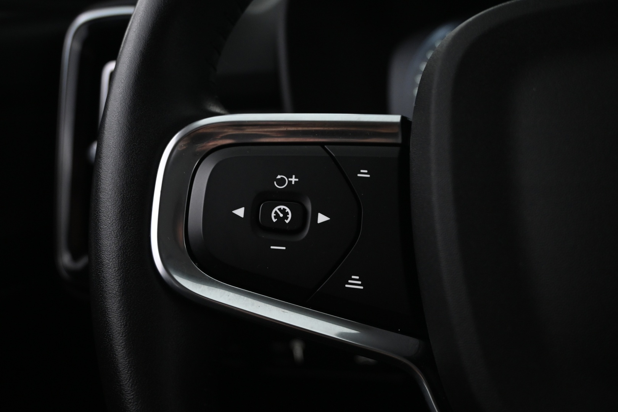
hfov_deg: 55.1
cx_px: 309
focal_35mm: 34
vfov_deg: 38.4
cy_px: 206
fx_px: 592
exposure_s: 1/20
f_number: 4.2
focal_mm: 23
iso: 1600
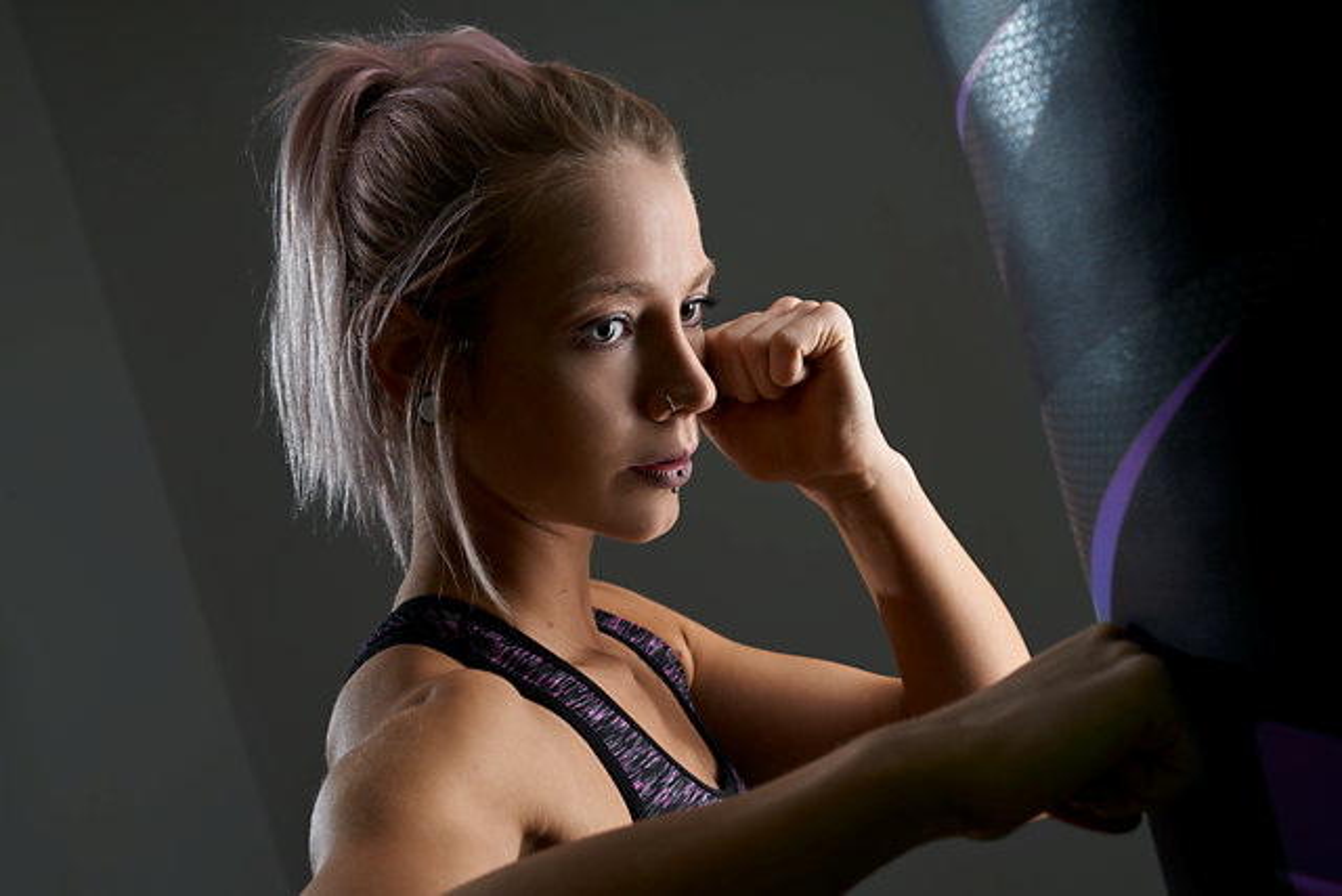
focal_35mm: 62
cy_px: 448
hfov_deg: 32.4
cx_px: 671
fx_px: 2312
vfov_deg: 21.9
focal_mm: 62
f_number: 8
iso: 100
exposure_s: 1/200
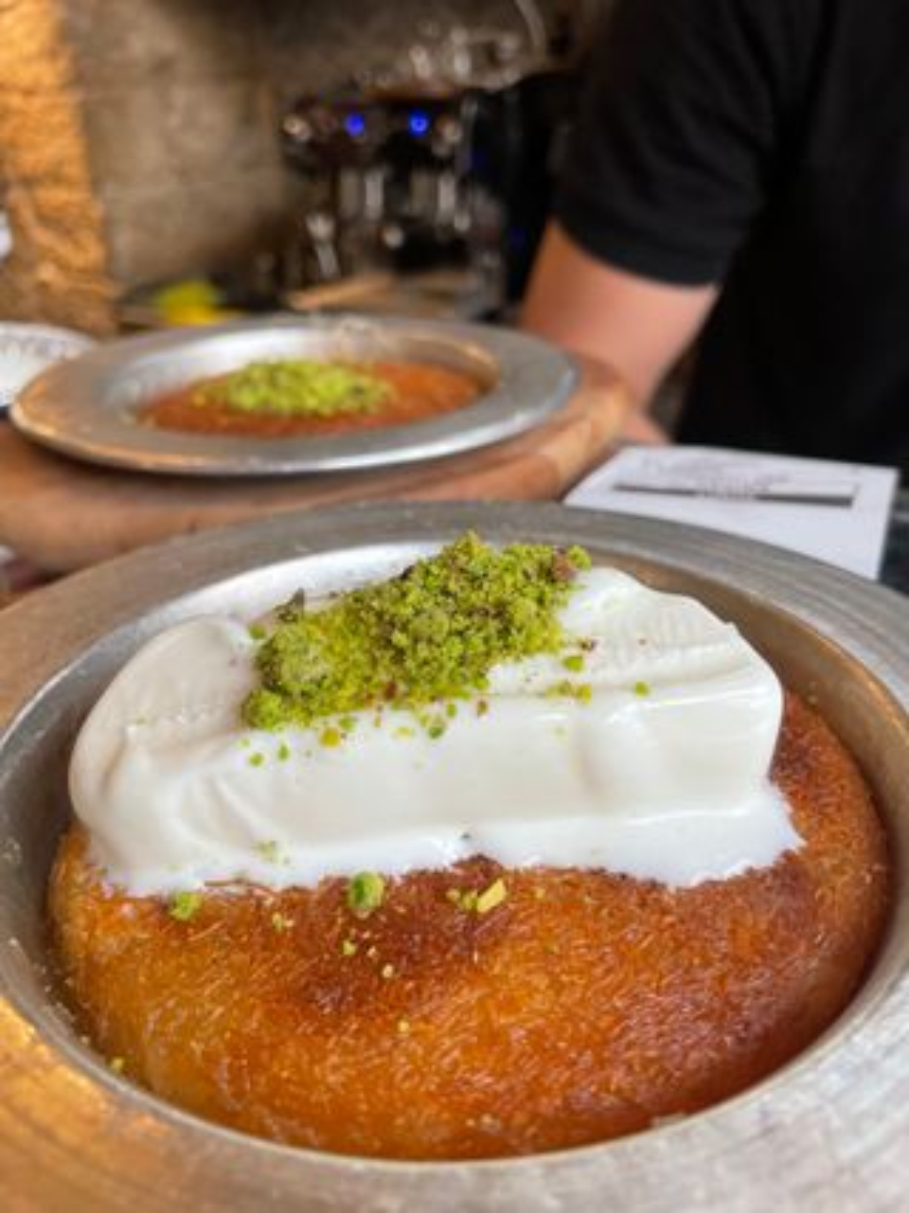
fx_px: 911
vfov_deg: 67.3
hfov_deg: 53.0
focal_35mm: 26
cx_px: 454
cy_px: 606
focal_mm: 4.2
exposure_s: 1/100
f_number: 1.6
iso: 100
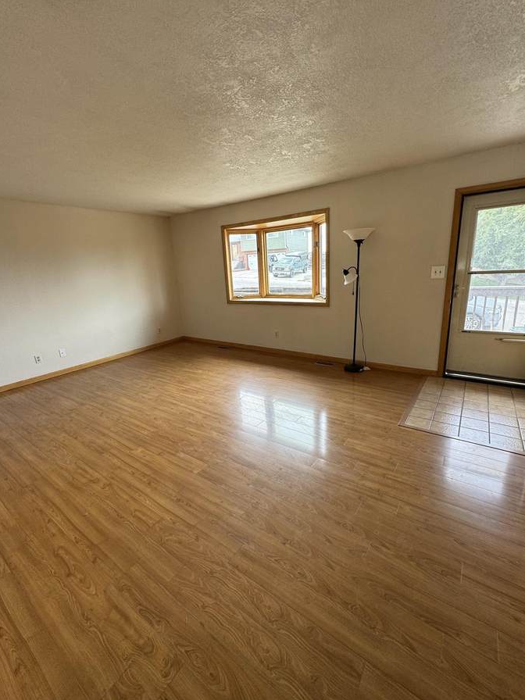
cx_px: 266
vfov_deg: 98.2
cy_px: 345
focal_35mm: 15
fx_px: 303
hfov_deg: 81.7
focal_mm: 2.22
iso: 80
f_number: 2.2
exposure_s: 1/99
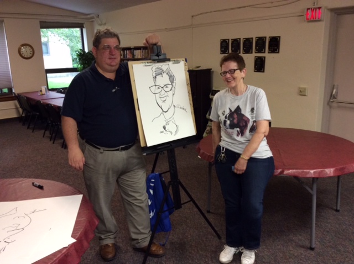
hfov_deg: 55.4
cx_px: 177
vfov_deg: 42.8
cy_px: 132
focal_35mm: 33
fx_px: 337
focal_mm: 3.3
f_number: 2.4
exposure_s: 1/24
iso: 125
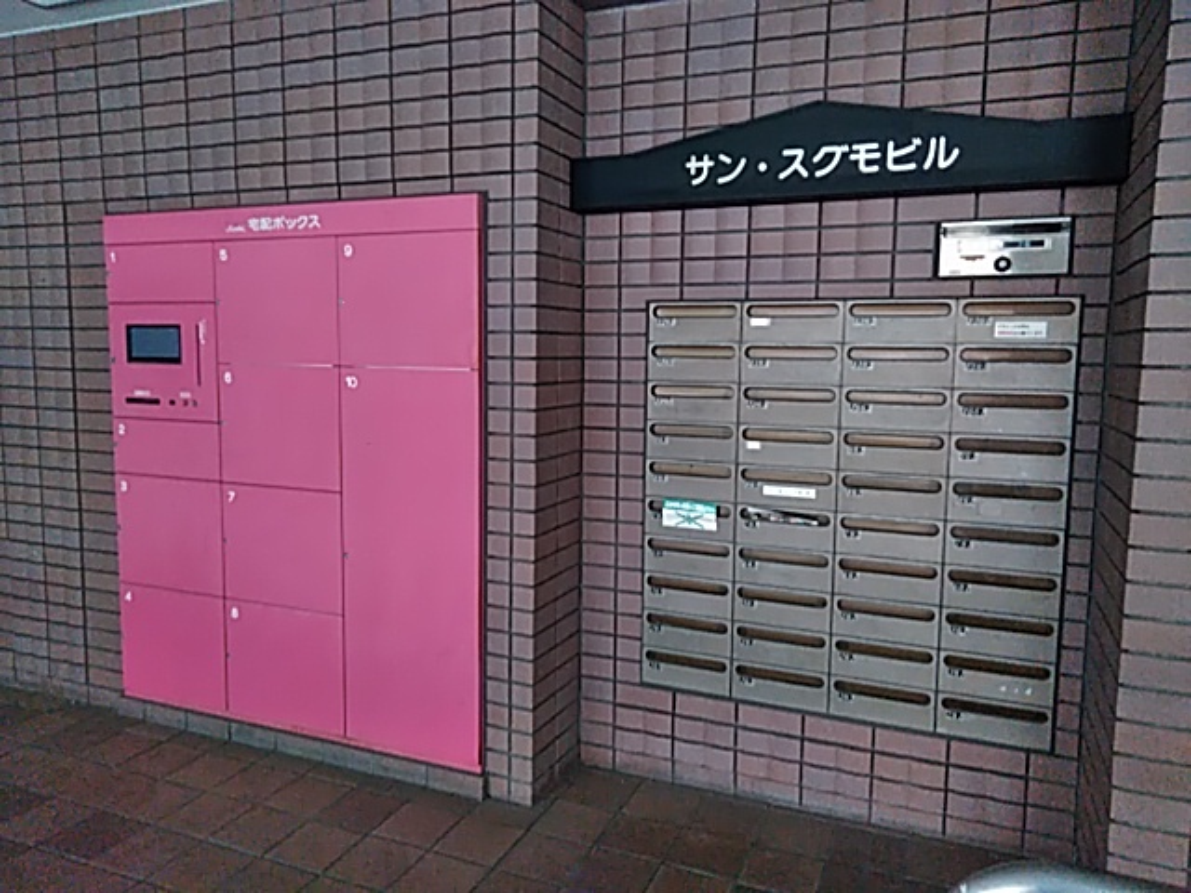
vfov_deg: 51.4
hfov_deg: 65.3
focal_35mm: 27
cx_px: 596
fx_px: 929
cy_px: 446
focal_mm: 3.46
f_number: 2.2
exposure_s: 1/30
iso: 729
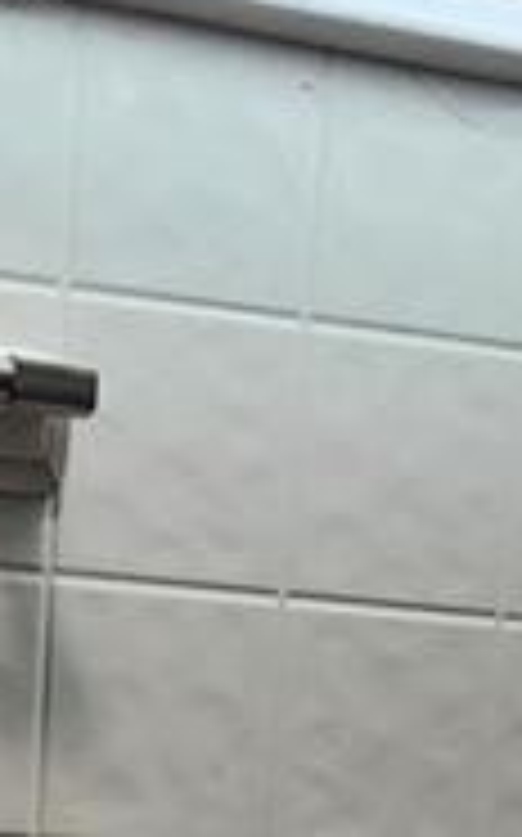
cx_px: -36
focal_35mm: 89
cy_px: 1593
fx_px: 2029
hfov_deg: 14.4
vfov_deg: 17.7
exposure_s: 1/120
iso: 64
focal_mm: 2.2
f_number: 2.2
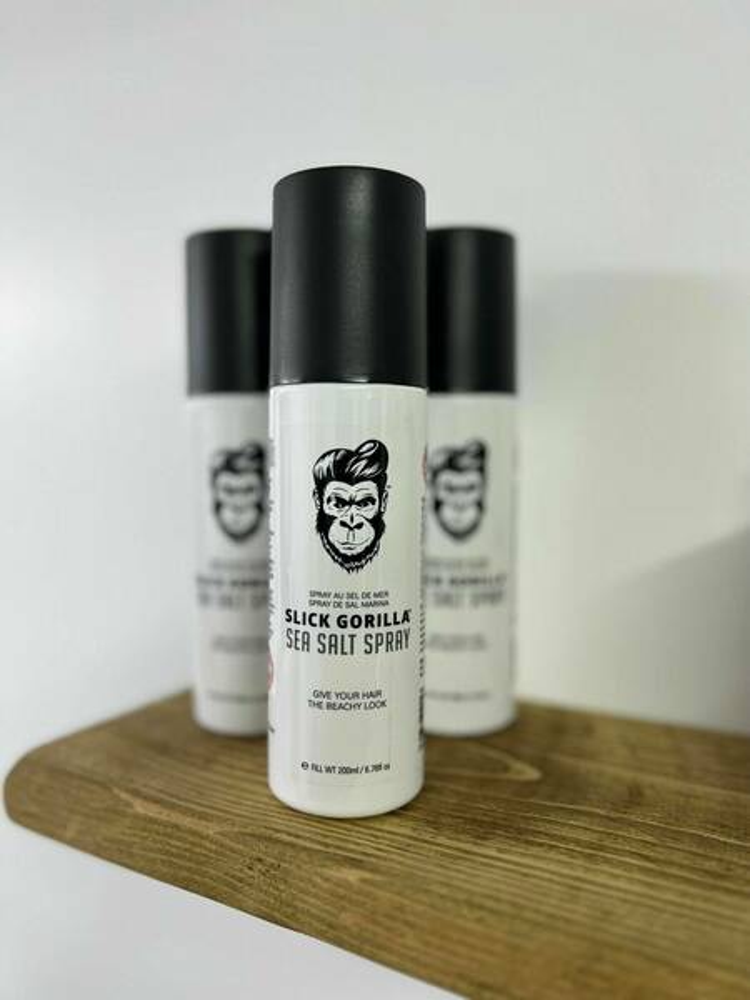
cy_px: 500
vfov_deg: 67.3
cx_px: 375
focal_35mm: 26
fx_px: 751
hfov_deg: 53.1
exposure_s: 1/121
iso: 64
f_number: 1.5
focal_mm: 5.7
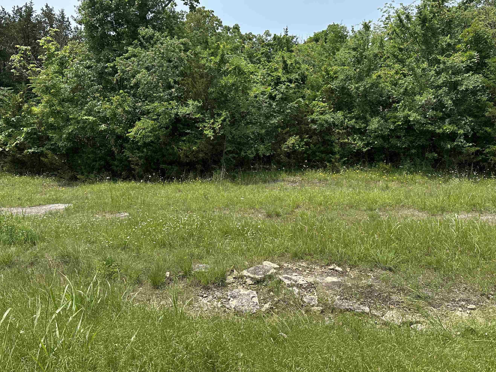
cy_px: 157
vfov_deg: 49.6
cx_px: 256
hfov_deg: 63.4
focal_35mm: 28
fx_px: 401
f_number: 1.78
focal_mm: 6.86
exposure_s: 1/2252
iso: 80
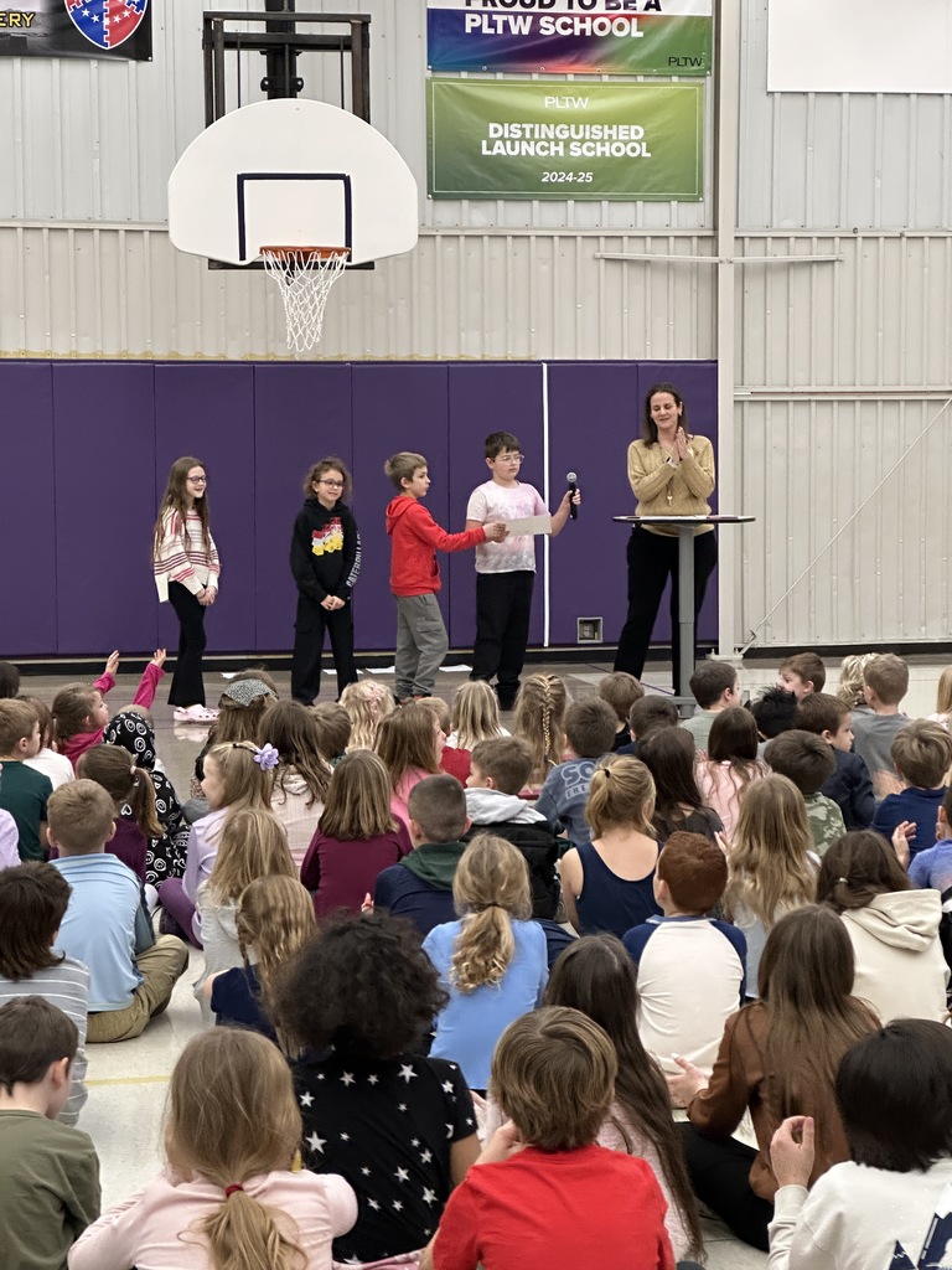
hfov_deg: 19.1
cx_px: 476
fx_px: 2824
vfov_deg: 25.3
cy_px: 635
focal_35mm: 77
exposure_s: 1/60
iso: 320
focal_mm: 9
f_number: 2.8
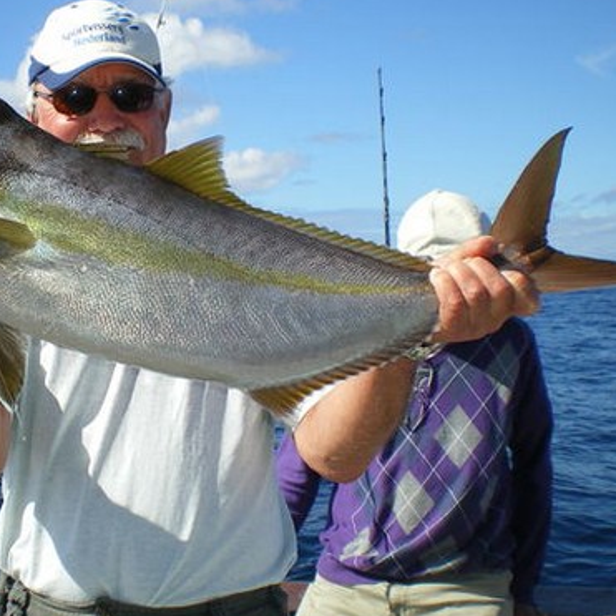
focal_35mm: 54
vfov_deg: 31.5
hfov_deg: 31.2
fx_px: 1087
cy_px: 234
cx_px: 178
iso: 50
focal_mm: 6.3
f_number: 4.6
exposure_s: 1/500
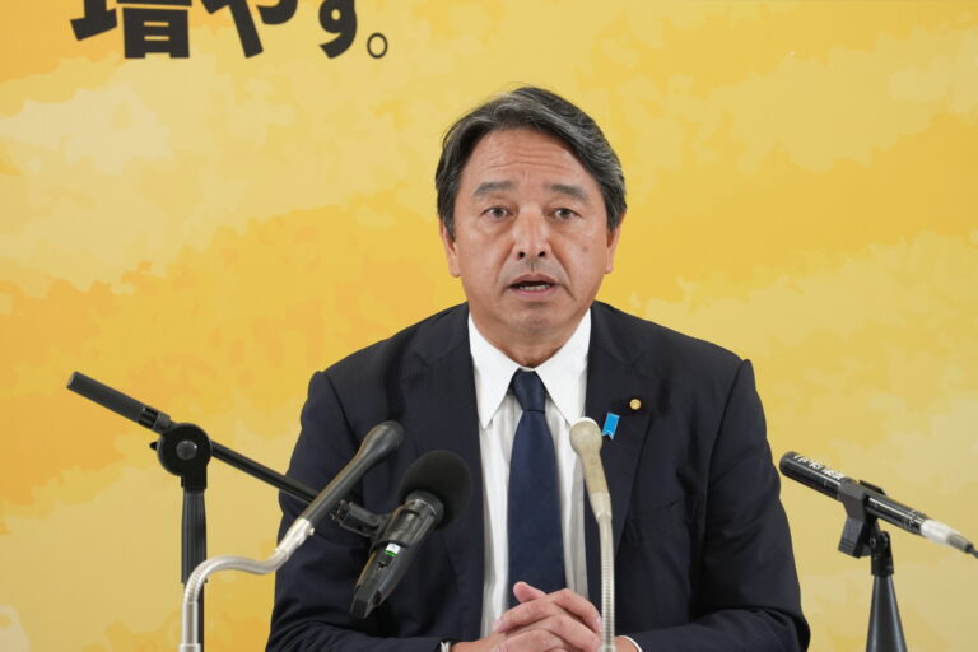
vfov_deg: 4.6
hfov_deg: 6.9
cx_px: 489
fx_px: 8149
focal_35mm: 300
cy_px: 326
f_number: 5.6
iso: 1600
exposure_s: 1/125
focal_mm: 200
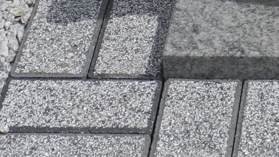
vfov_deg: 4.9
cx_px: 381
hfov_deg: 9.1
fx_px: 1724
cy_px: -354
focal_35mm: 233
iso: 100
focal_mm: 8.8
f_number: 5
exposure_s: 1/1000
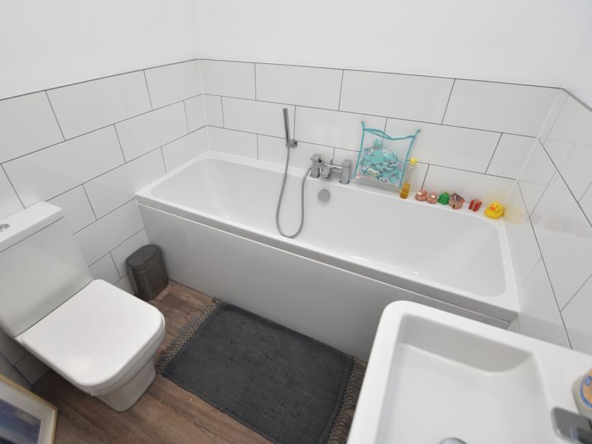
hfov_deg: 90.8
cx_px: 273
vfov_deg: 74.7
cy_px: 222
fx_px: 291
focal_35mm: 17
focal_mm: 10
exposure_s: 1/25
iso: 100
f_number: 3.5
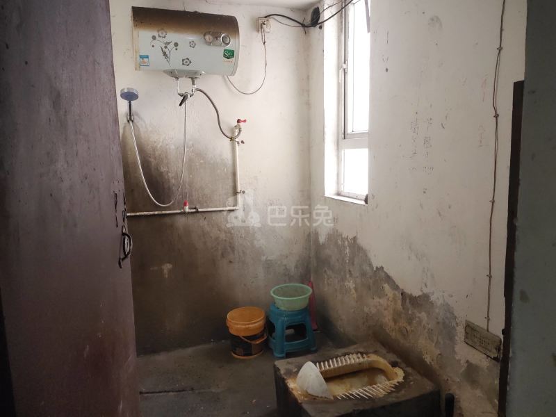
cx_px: 278
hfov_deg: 51.4
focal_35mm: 36
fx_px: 578
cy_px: 208
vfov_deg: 39.7
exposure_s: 1/50
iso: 1145
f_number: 1.79
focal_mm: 4.74
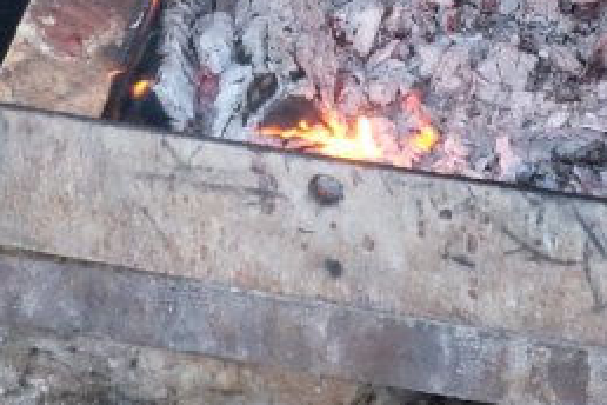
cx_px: 468
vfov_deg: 5.6
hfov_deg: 8.4
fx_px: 4131
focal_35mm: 245
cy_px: -157
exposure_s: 1/420
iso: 6400
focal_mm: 52.4
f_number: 6.4
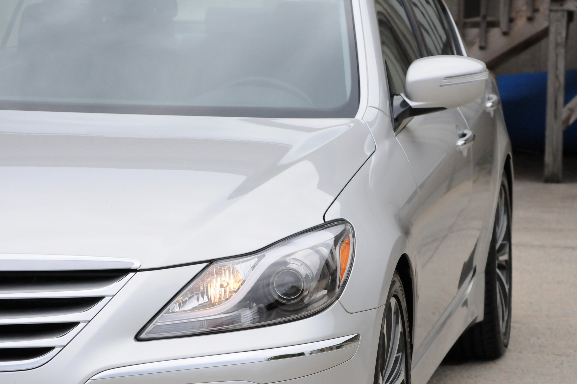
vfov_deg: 8.6
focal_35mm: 160
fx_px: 2561
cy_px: 205
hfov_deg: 12.9
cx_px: 307
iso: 2000
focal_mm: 90
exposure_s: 1/1600
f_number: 8
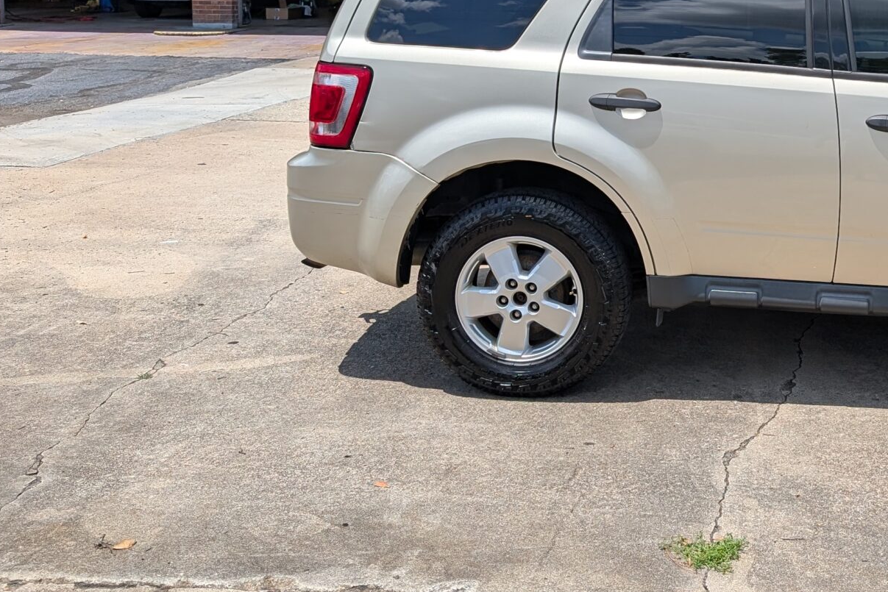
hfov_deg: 35.3
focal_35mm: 53
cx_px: 805
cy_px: 94
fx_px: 1307
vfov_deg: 25.0
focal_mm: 6.9
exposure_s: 1/1845
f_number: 1.68
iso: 19
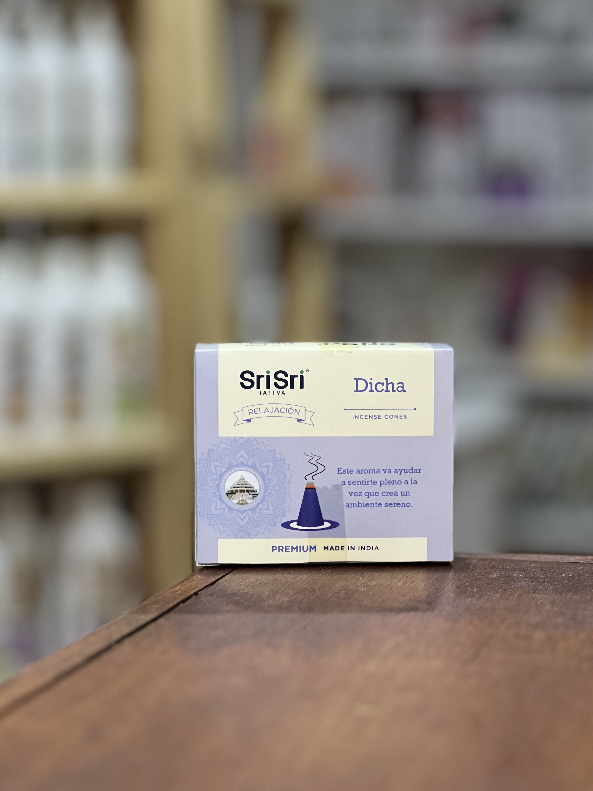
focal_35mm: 91
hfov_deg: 16.2
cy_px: 429
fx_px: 2079
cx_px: 310
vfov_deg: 21.5
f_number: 2.8
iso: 320
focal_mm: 9
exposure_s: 1/33
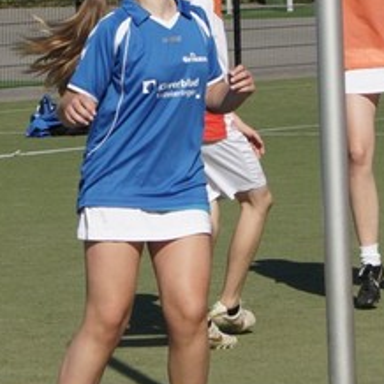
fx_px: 4129
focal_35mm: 329
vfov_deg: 5.3
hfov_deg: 5.3
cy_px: -123
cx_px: 100
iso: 200
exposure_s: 1/640
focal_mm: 55
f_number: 10
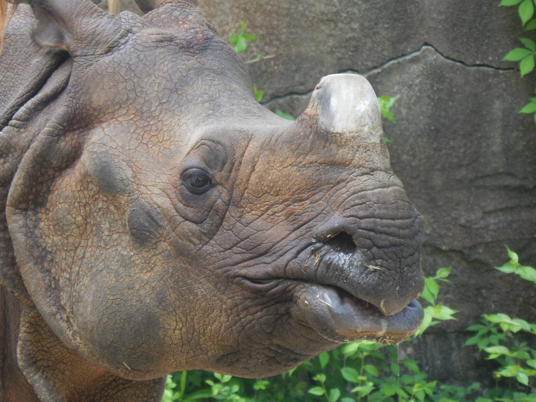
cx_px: 268
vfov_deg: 2.2
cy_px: 201
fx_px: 10343
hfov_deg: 3.0
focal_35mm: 668
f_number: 5.8
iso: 400
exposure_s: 1/80
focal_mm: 120
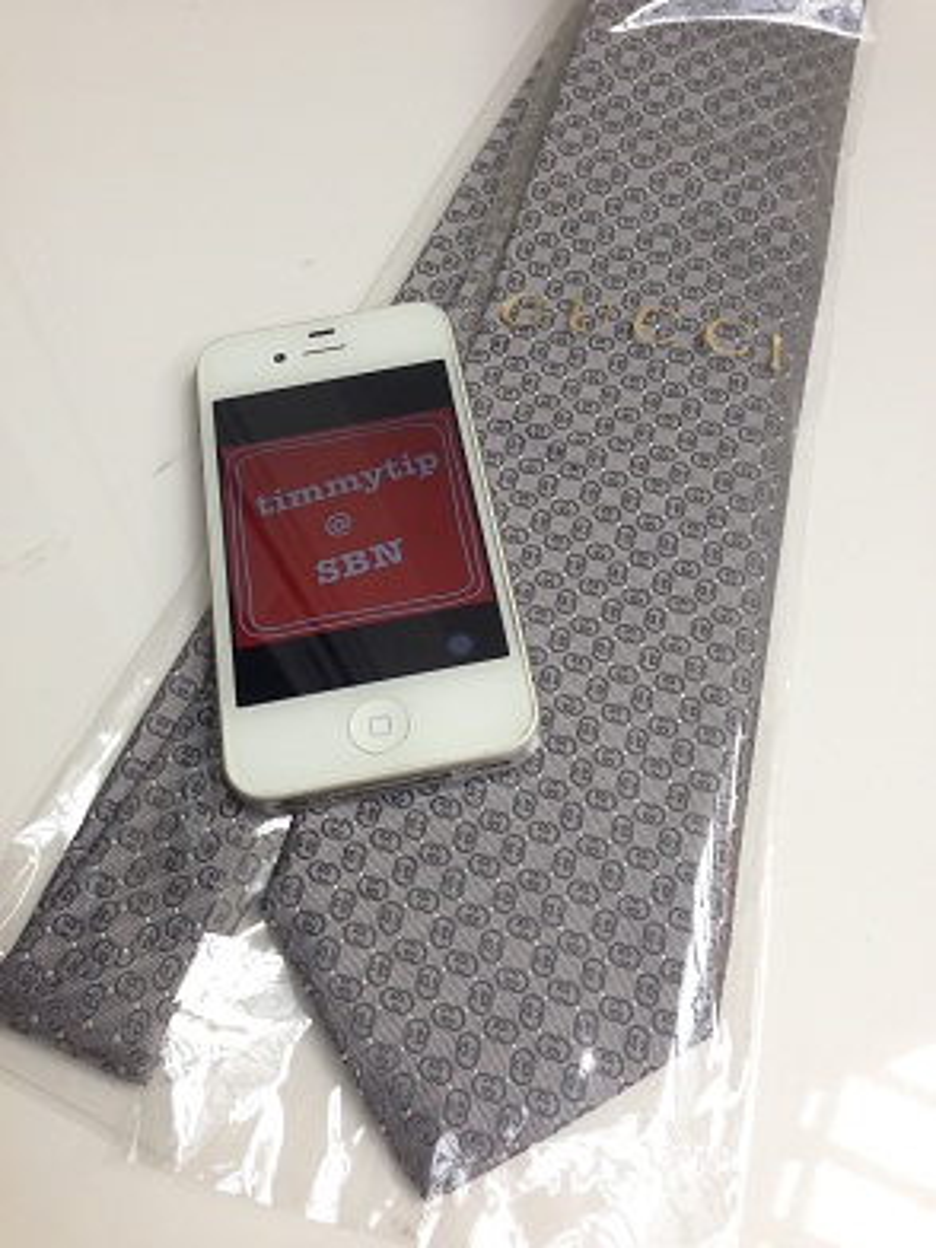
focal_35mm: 33
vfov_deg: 55.4
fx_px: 1190
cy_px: 624
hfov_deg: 42.9
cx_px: 468
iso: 64
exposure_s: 1/30
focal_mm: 4.12
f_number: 2.4
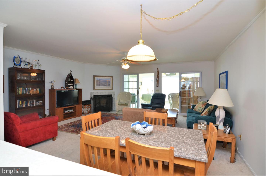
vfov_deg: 71.8
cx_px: 133
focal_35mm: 16
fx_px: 122
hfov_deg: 95.1
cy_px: 88
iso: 640
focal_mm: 11
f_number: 4
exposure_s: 1/60
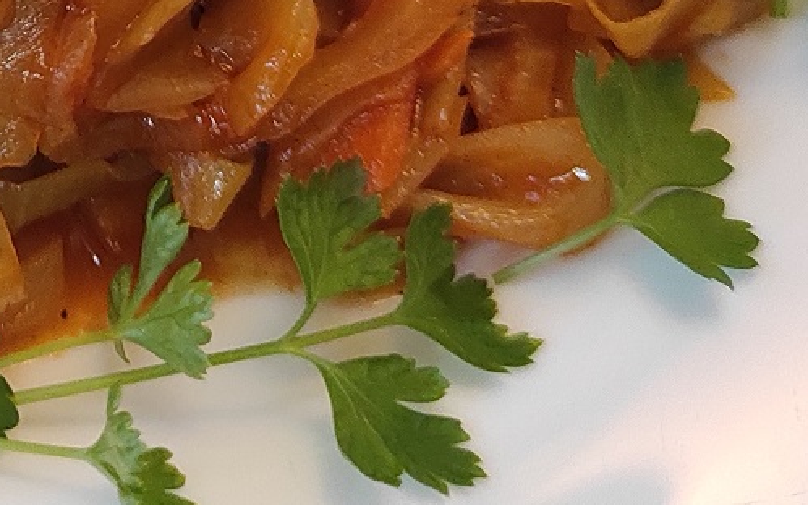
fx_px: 1916
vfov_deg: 13.4
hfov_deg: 22.3
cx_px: -117
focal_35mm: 87
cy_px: -431
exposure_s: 1/33
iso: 529
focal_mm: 5.43
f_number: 1.89
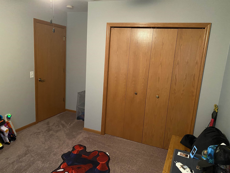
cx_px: 115
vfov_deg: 53.1
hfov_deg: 67.3
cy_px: 86
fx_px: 173
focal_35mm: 26
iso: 640
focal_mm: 4.25
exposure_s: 1/30
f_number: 1.8
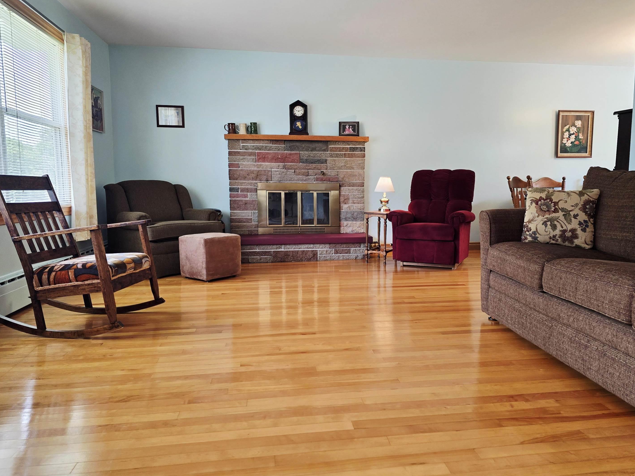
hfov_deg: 69.3
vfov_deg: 54.9
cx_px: 344
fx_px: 459
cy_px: 225
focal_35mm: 25
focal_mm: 6.3
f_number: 1.7
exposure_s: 1/120
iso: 80
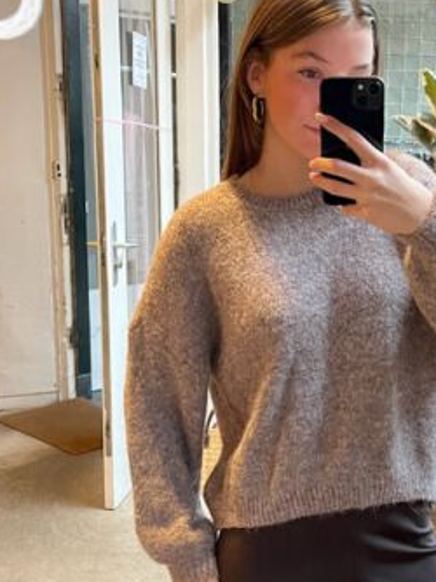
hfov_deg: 27.6
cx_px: 331
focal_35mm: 52
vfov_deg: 36.7
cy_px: 348
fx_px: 874
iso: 400
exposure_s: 1/50
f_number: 1.6
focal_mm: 5.1
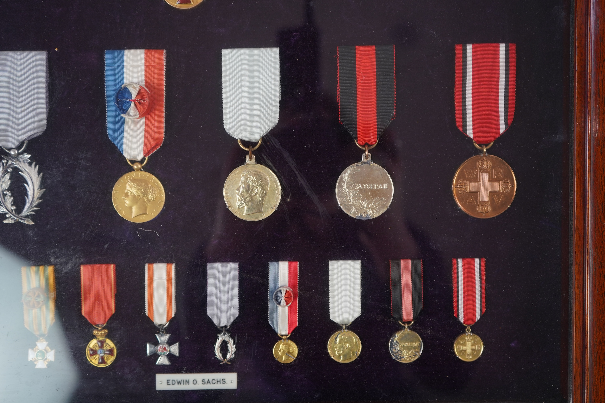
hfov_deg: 53.1
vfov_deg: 36.9
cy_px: 202
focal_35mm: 36
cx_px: 302
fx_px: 605
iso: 400
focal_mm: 36
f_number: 4.5
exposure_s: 1/100
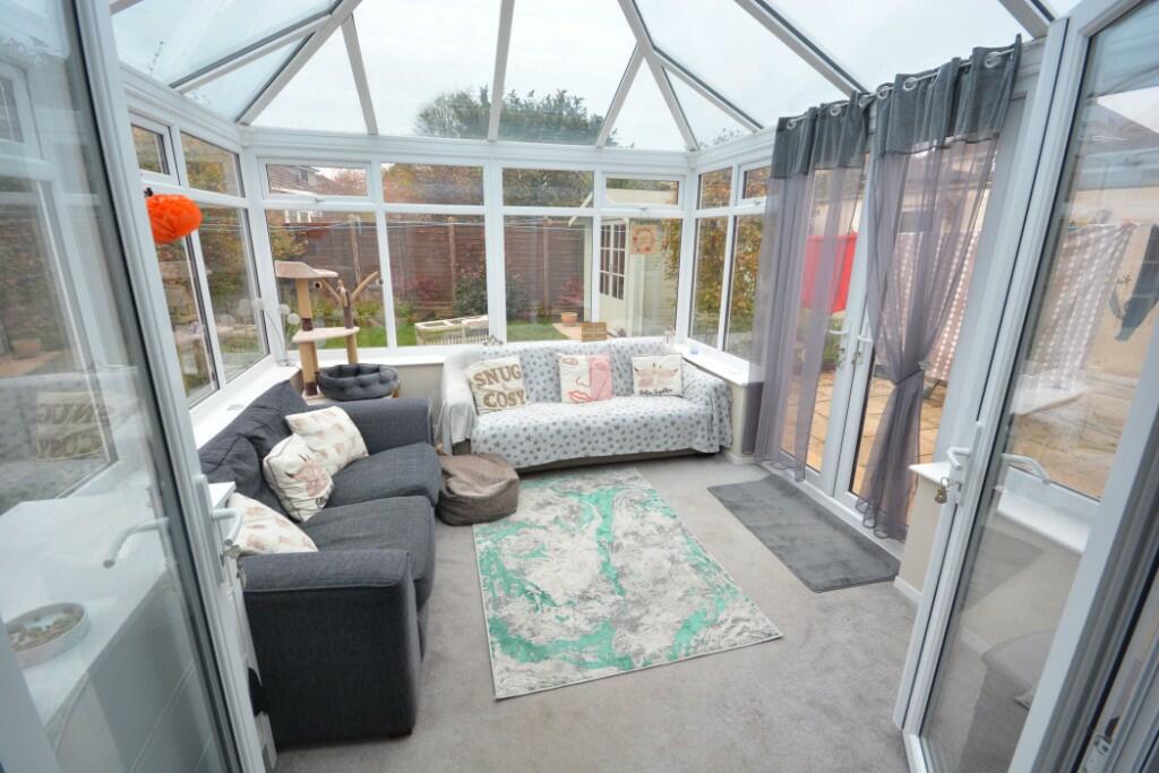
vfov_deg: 77.3
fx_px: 483
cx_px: 580
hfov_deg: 100.4
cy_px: 386
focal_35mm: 15
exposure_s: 1/60
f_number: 8
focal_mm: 10
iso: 400
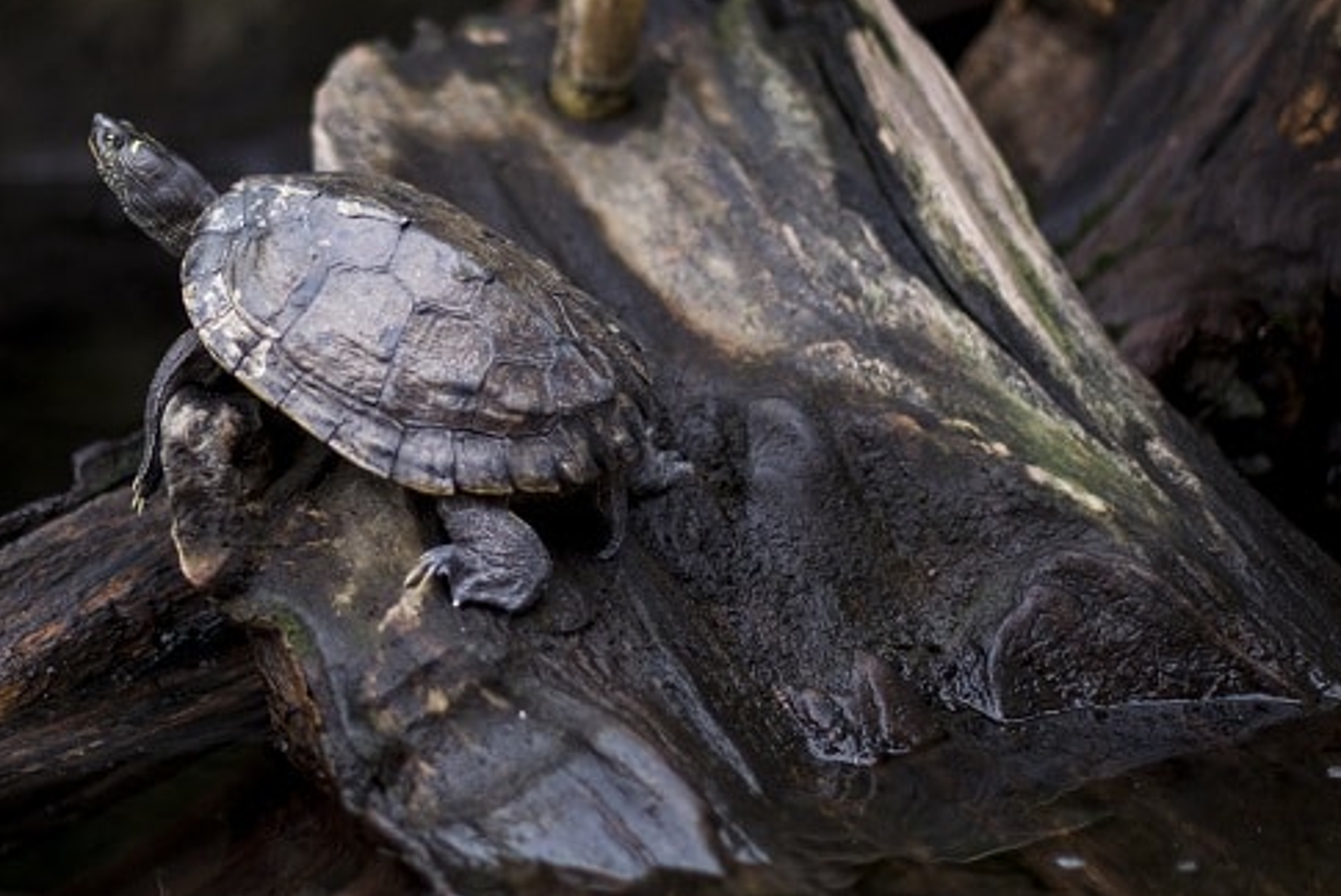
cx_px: 387
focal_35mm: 103
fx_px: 3839
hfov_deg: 19.7
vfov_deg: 13.3
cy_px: 328
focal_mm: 50
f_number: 1.4
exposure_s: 1/1000
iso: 500
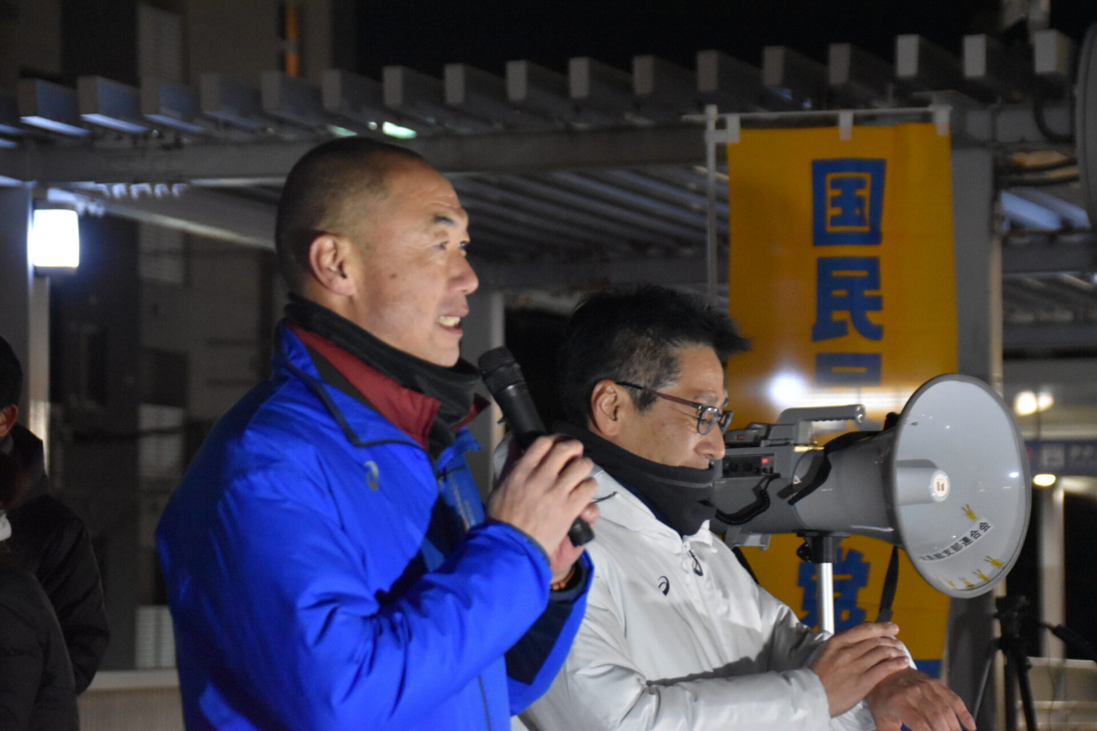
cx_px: 548
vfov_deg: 9.3
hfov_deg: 14.0
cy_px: 366
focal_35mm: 147
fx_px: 4479
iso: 5000
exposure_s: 1/60
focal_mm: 98
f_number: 5.6
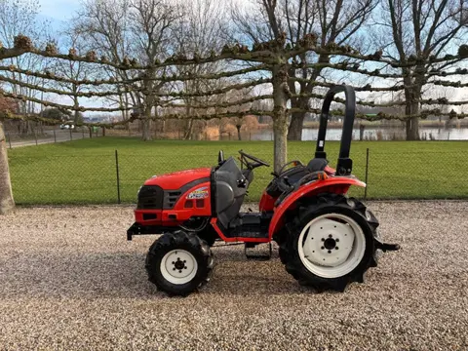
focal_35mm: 24
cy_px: 176
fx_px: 324
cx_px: 234
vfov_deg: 56.8
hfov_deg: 71.6
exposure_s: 1/1122
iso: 80
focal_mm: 6.76
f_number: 1.78
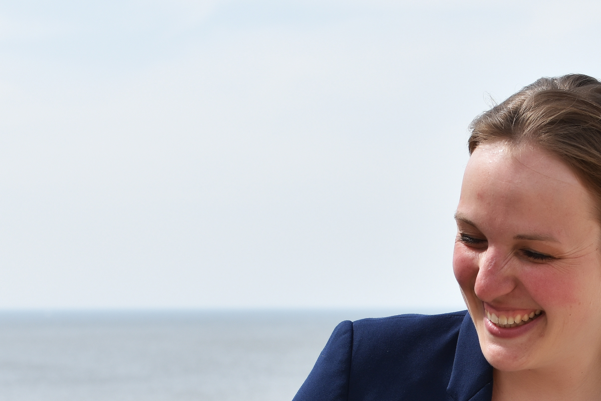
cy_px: 409
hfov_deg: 15.5
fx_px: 2191
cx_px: 457
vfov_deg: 10.4
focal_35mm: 131
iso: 100
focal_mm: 35
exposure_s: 1/1000
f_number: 4
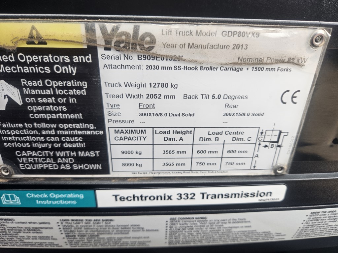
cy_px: 126
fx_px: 225
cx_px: 169
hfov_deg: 73.9
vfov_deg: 58.9
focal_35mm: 23
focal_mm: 5.4
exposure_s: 1/180
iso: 125
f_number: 1.8
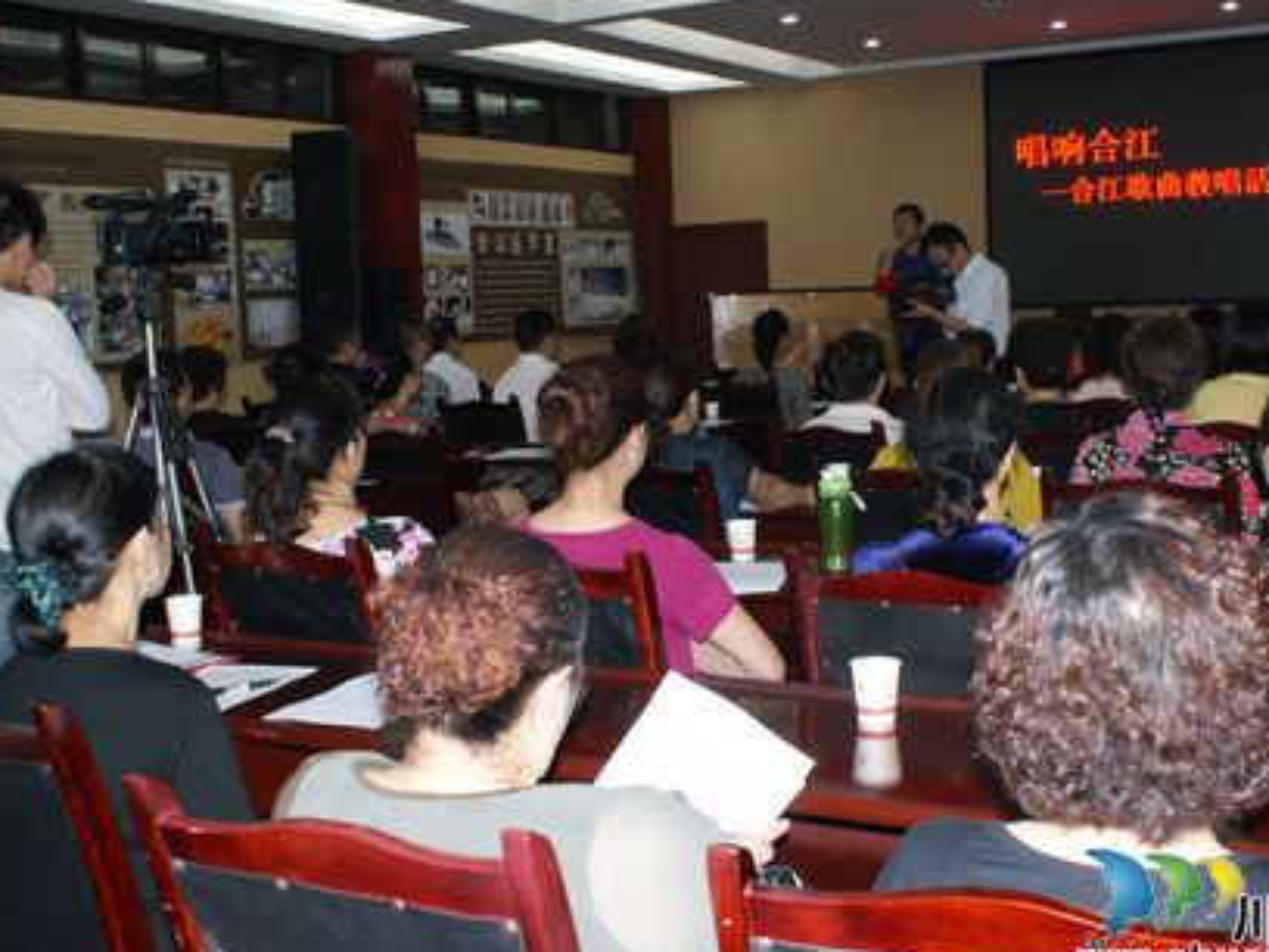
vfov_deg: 31.5
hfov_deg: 41.2
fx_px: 1686
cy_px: 465
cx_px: 700
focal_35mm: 46
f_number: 5.6
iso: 400
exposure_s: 1/60
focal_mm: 26
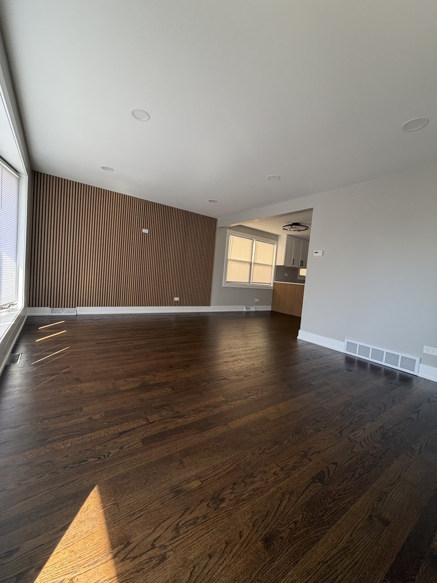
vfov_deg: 102.1
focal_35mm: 14
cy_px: 292
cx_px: 218
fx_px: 236
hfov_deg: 85.7
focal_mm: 2.22
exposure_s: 1/121
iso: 125
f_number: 2.2
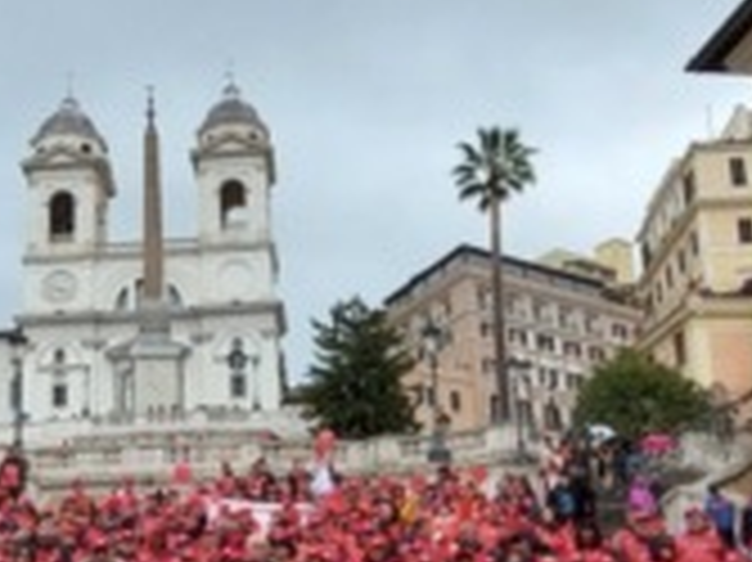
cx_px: 216
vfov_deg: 26.7
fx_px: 1151
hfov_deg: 35.6
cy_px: 490
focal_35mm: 53
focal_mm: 1.74
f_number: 2.2
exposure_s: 1/507
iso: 50
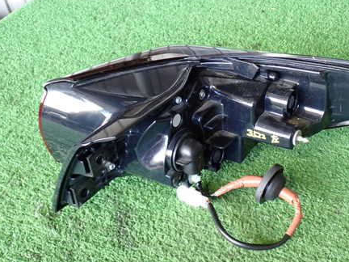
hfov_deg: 37.7
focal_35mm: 50
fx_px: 504
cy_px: 125
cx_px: 238
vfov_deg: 29.1
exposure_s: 1/40
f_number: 2.5
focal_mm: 6.37
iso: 250
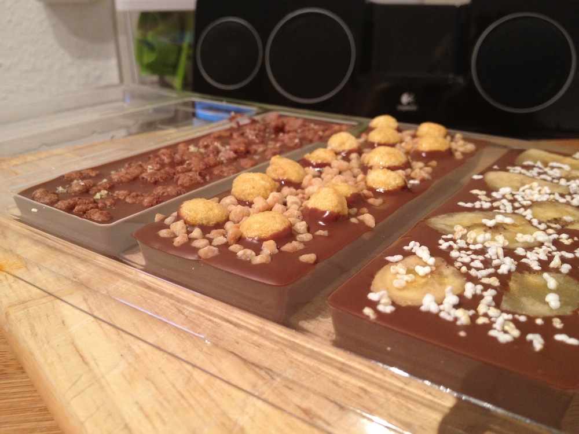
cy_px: 217
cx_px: 290
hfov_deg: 52.6
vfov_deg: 40.7
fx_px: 585
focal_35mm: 35
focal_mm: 4.28
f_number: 2.4
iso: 160
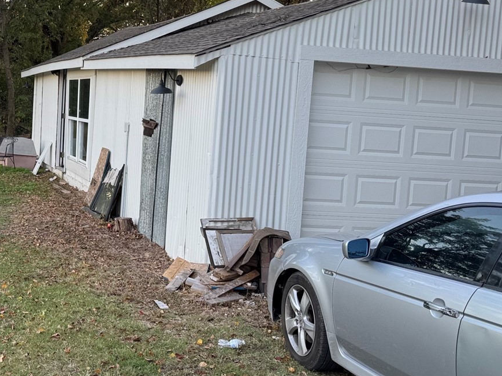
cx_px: 70
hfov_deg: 34.5
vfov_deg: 27.3
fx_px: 769
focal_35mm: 53
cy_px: 110
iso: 64
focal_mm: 6.76
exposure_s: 1/121
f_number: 1.78
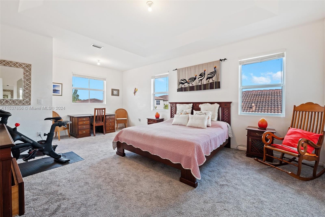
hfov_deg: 104.2
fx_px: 126
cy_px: 108
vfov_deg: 81.2
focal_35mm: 14
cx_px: 162
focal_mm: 14
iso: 220
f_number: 8
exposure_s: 1/13
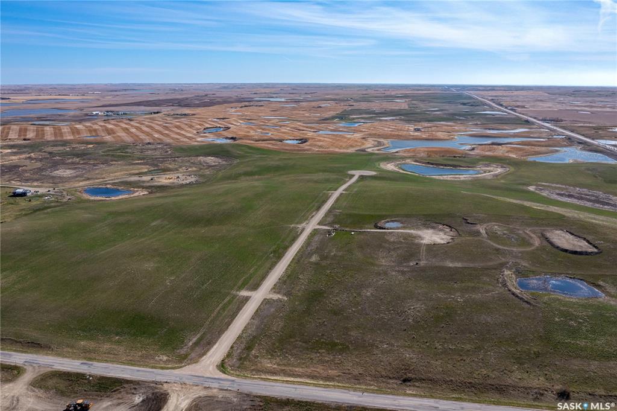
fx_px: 479
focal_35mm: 28
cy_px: 206
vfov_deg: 46.3
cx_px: 308
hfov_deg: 65.5
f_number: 6.3
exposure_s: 1/800
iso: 100
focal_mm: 10.26
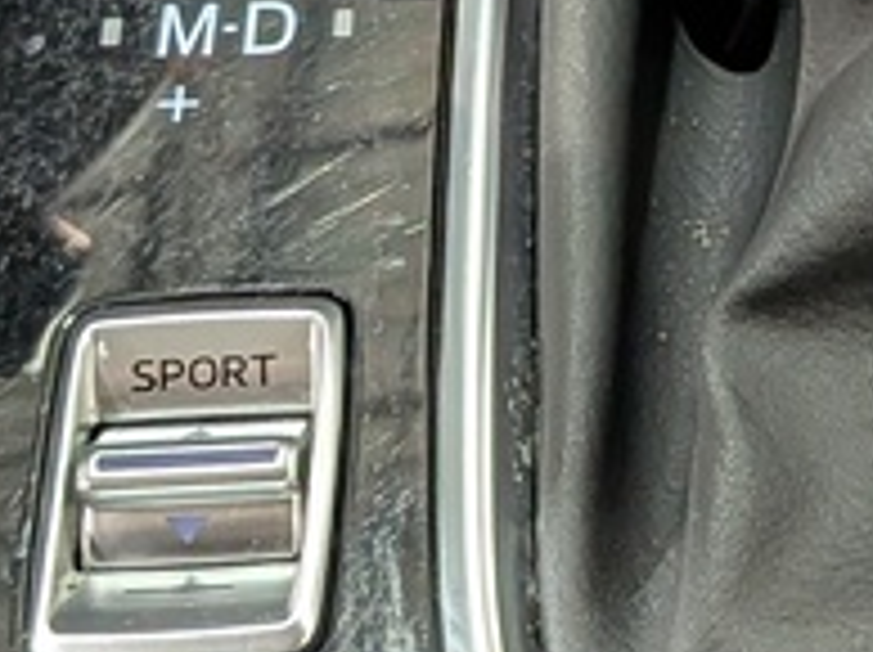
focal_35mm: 127
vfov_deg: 11.5
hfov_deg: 15.0
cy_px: -72
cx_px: 1030
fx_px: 3199
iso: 695
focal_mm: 4.53
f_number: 1.7
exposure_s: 1/50
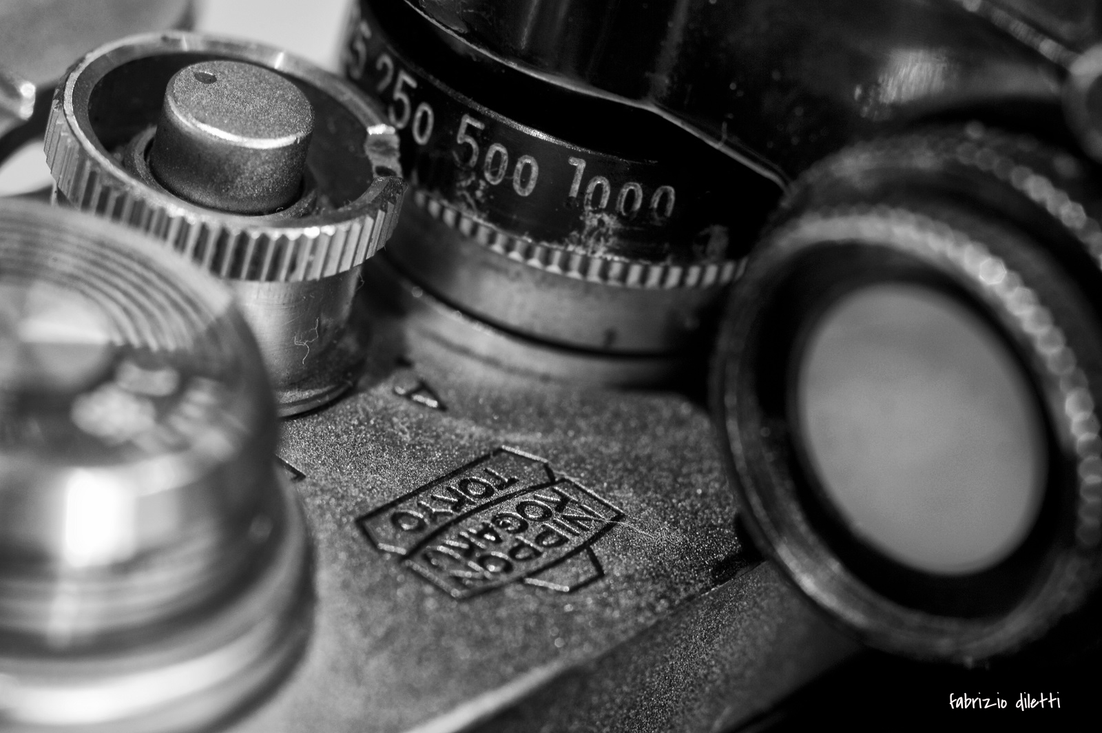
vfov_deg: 6.9
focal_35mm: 200
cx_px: 551
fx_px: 6117
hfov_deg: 10.3
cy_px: 366
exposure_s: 2
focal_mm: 200
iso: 400
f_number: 4
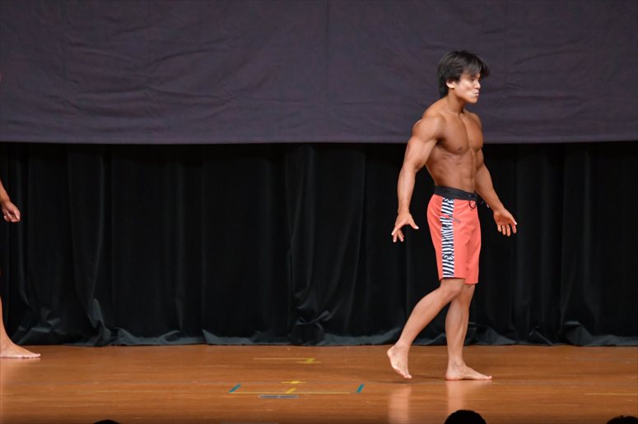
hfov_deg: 7.6
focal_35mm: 270
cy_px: 212
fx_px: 4783
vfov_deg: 5.1
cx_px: 319
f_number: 5.6
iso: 5000
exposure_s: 1/400
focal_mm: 180
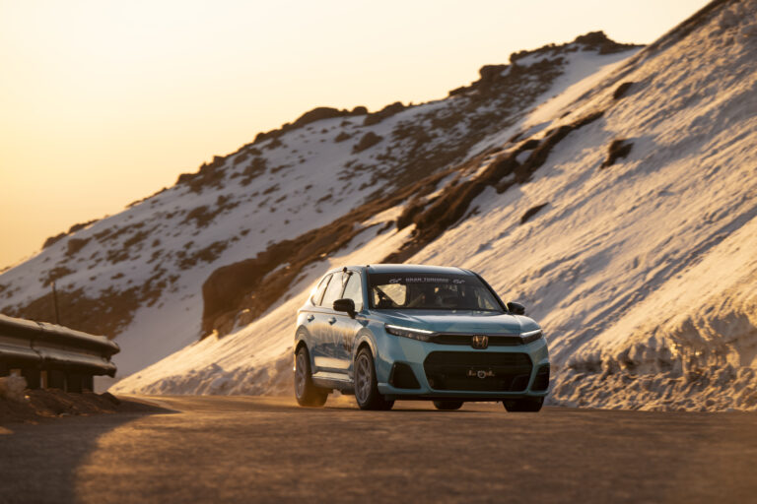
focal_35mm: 125
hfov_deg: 16.4
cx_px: 378
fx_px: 2628
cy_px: 252
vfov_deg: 11.0
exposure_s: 1/160
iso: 125
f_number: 4.5
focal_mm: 125
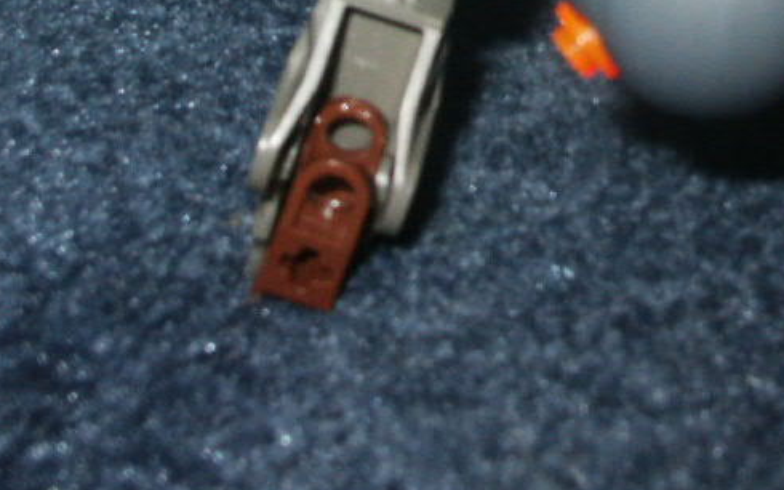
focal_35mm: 97
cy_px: -223
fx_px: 2072
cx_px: 677
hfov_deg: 21.1
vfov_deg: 12.8
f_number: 6.7
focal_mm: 7.18
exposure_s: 1/45
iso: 200
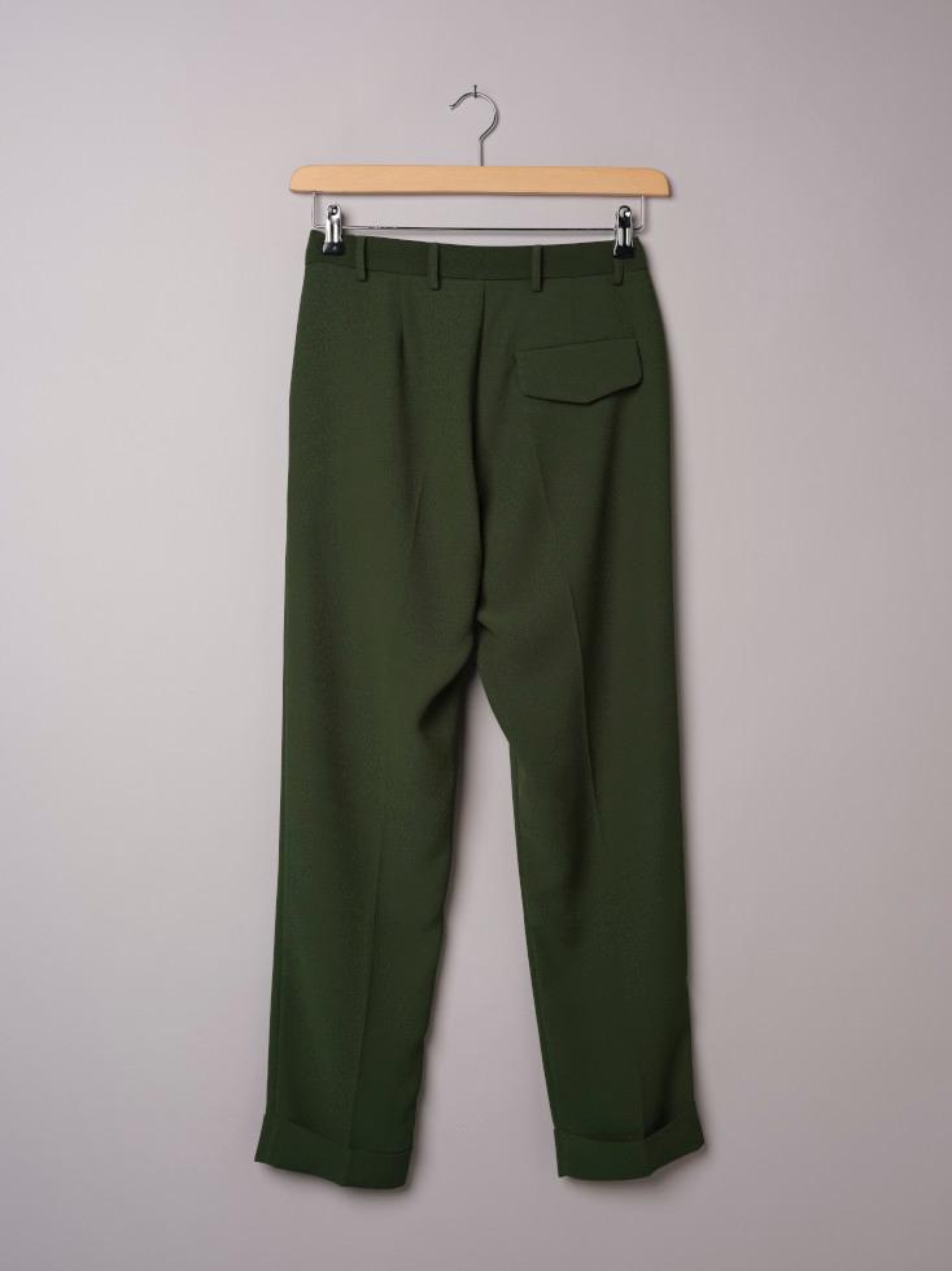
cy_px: 636
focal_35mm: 50
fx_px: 1834
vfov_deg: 38.2
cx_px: 476
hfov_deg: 29.1
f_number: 8
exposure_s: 1/125
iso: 100
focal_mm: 63
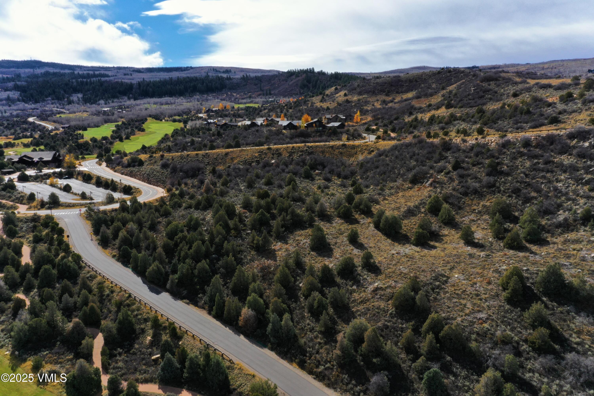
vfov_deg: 46.4
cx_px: 297
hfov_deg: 65.5
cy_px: 198
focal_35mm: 28
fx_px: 462
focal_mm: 10.26
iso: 100
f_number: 2.8
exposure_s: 1/80
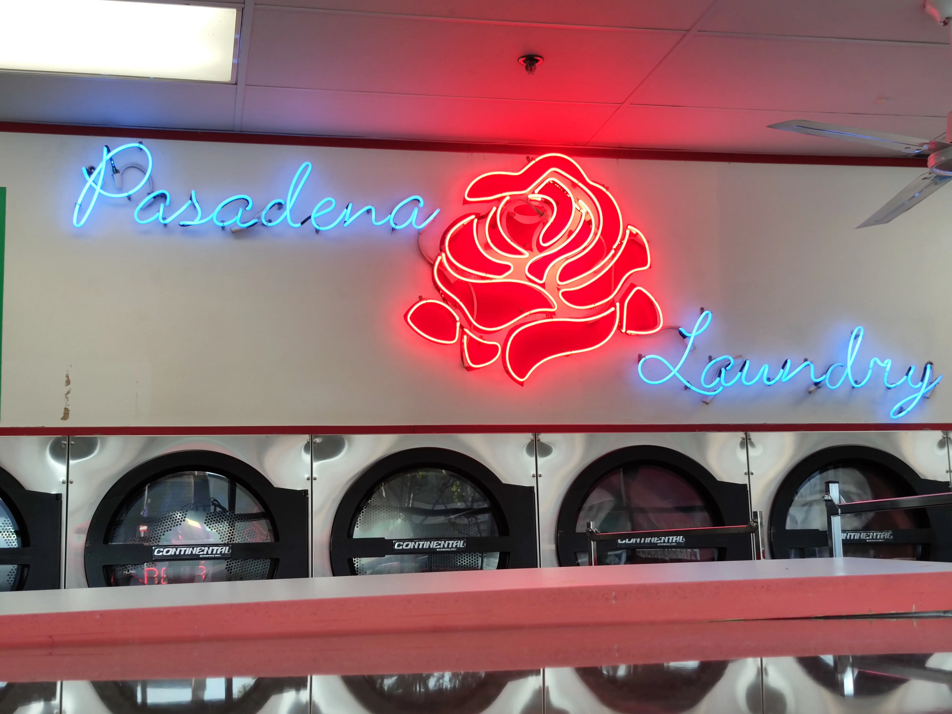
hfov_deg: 39.7
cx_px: 476
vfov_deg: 30.3
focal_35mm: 48
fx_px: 1320
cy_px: 357
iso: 50
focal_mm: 6.72
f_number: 1.69
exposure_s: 1/101
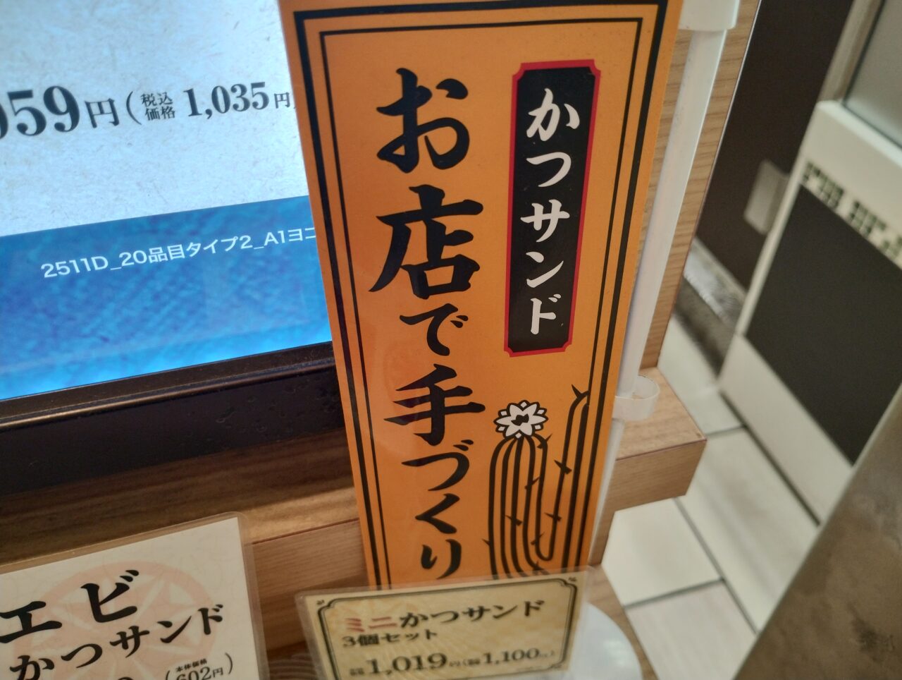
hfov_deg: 63.4
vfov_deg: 49.9
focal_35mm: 28
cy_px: 340
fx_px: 731
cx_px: 451
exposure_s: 1/100
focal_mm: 4.27
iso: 274
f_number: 1.8
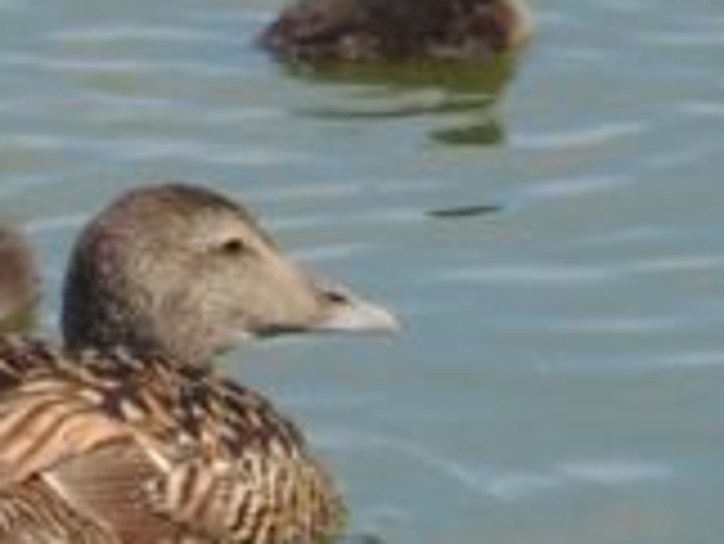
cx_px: -1232
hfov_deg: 1.6
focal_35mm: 1273
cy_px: 171
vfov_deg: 1.2
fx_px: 26645
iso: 100
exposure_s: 1/500
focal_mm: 35.6
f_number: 4.6
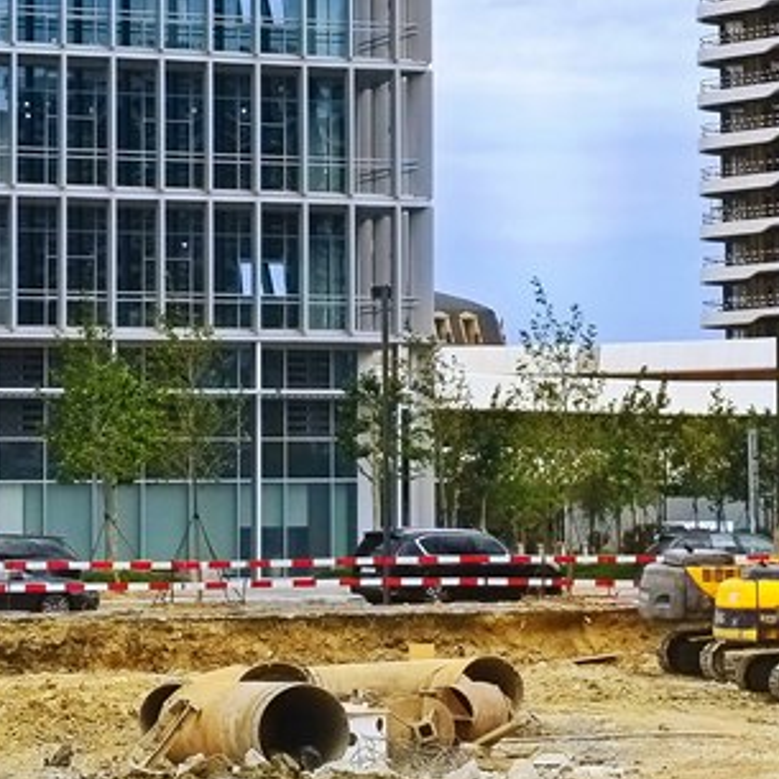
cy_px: 163
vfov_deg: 10.9
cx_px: 679
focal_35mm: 160
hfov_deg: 10.9
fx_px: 4074
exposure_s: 1/1087
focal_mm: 6.19
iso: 50
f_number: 1.65
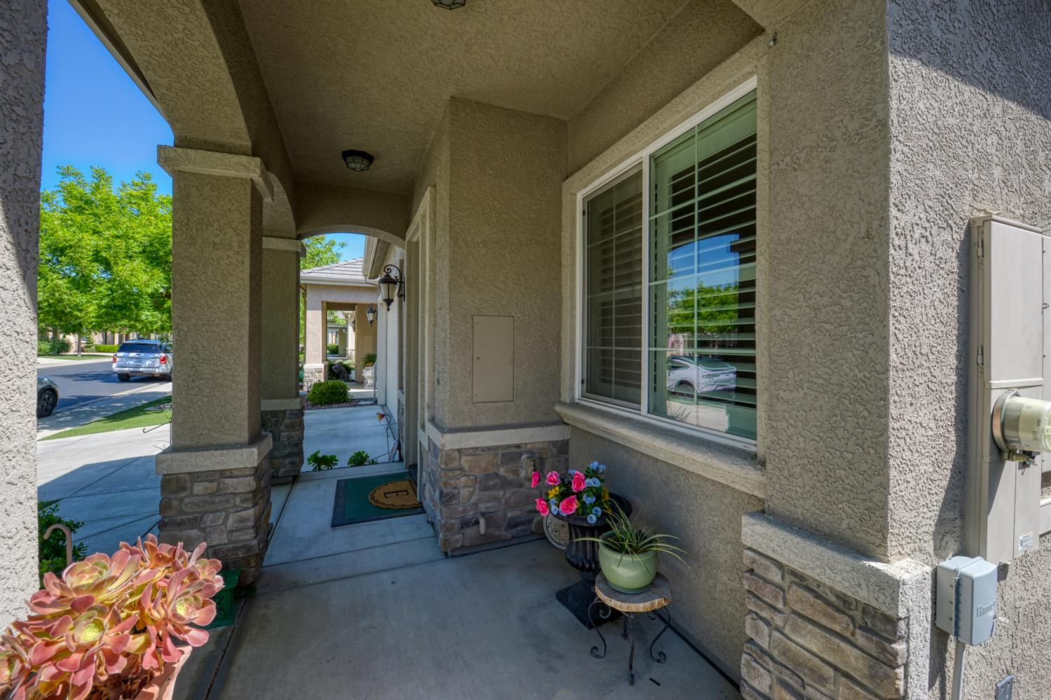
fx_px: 409
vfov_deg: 81.2
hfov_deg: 104.3
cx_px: 526
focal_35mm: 14
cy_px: 350
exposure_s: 1/250
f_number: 10
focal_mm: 14
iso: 400
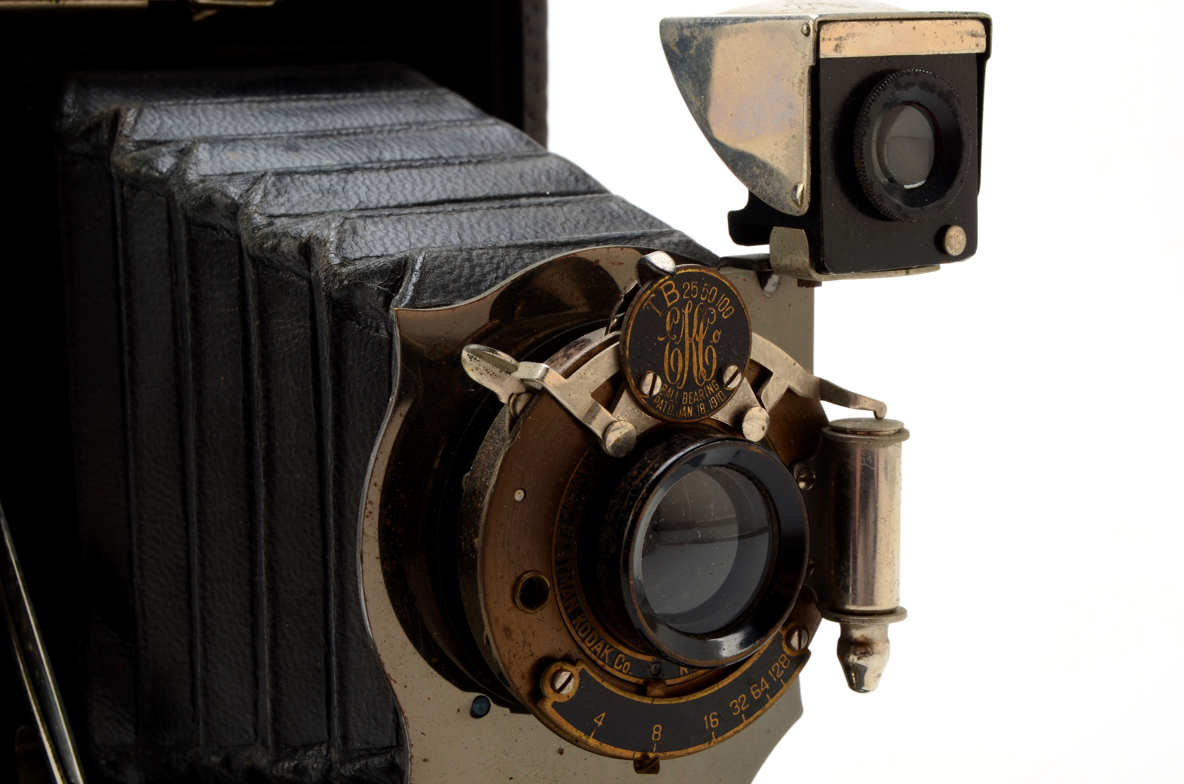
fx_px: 2215
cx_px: 592
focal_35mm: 68
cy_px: 392
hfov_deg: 29.9
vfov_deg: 20.1
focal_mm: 45
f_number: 20
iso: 100
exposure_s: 1/160
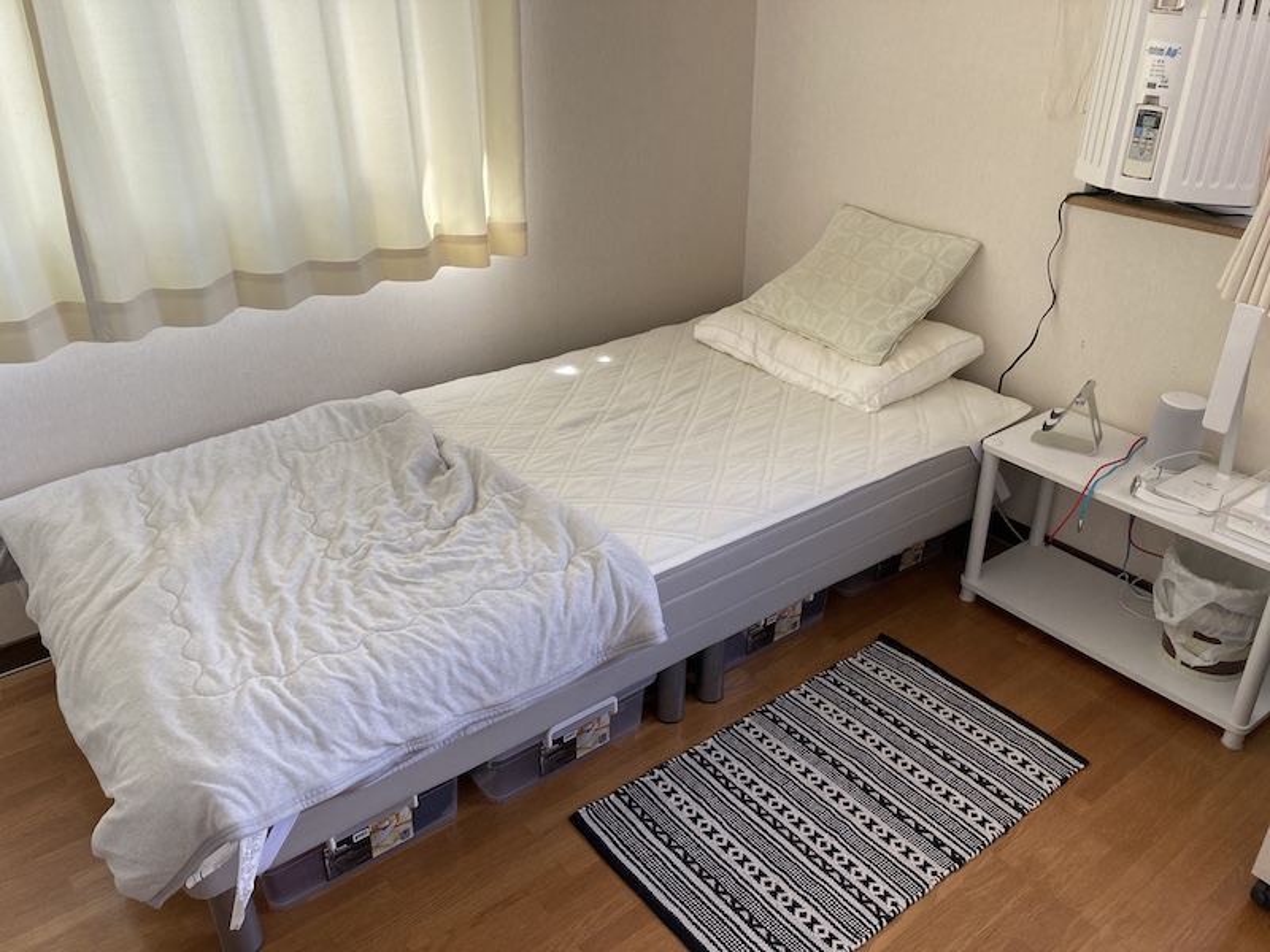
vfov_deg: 49.7
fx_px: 1027
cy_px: 476
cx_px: 635
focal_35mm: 28
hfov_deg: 63.4
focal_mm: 3.99
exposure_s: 1/121
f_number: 1.8
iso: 80
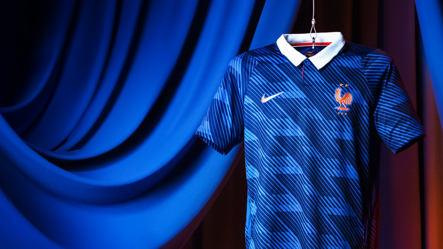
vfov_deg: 16.9
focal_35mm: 71
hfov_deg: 29.4
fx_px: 834
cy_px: 168
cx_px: 321
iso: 3200
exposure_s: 1/400
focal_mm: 43
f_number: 7.1
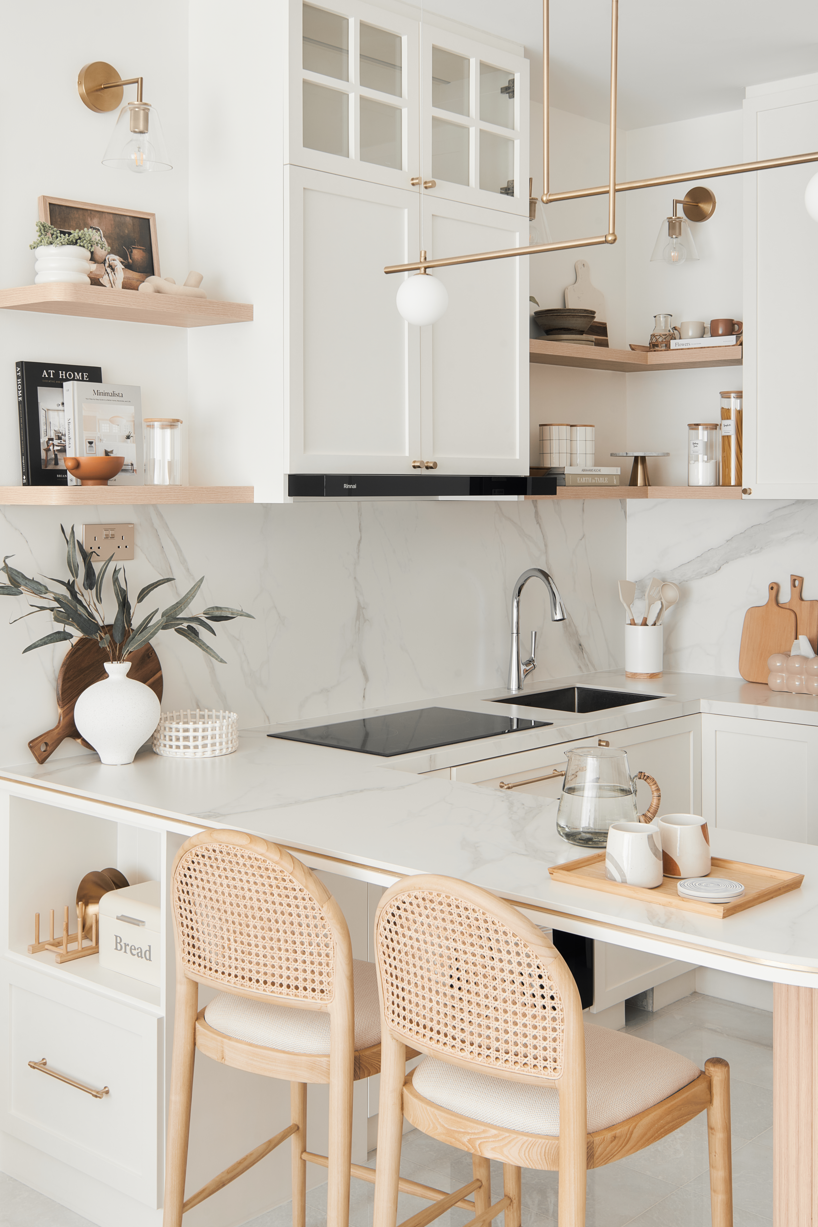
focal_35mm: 21
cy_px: 476
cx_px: 447
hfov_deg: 59.4
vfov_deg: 80.0
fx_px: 715
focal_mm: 17
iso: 100
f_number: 8
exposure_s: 8
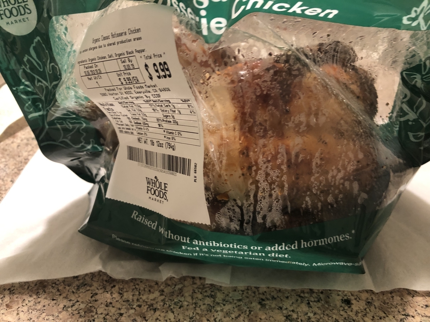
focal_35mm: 28
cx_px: 215
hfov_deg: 63.4
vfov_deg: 49.7
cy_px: 161
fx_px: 348
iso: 100
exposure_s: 1/13
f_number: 1.8
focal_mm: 3.99
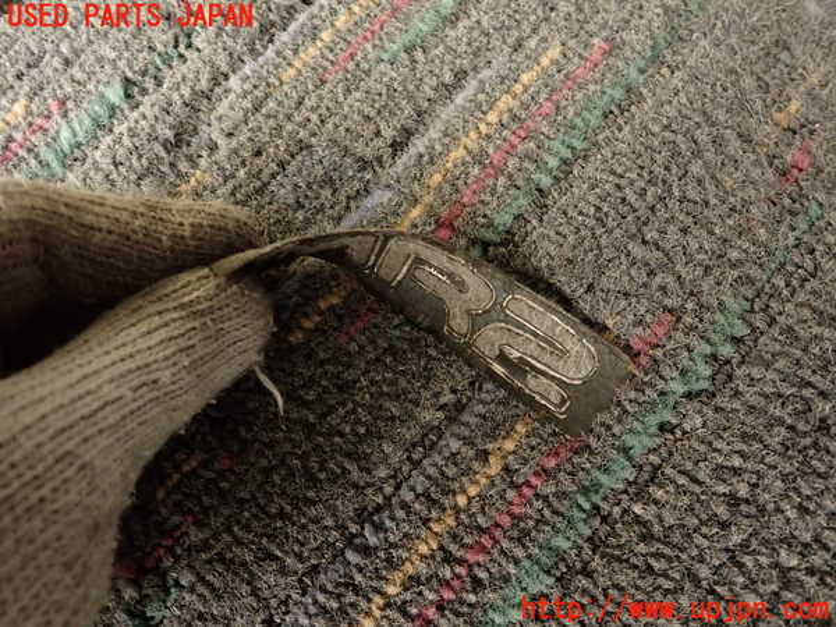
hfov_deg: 69.4
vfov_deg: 54.9
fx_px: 604
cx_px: 418
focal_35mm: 25
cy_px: 314
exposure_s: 1/30
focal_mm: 4.5
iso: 400
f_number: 2
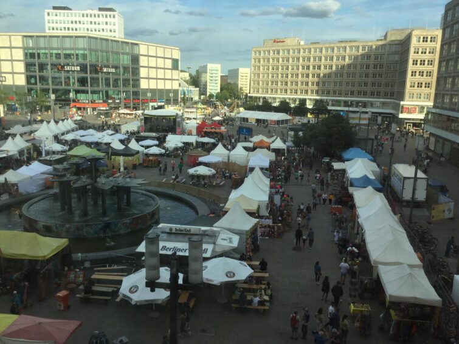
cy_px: 172
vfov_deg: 45.4
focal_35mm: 31
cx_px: 230
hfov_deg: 58.4
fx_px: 411
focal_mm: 3.3
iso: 25
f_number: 2.4
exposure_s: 1/351
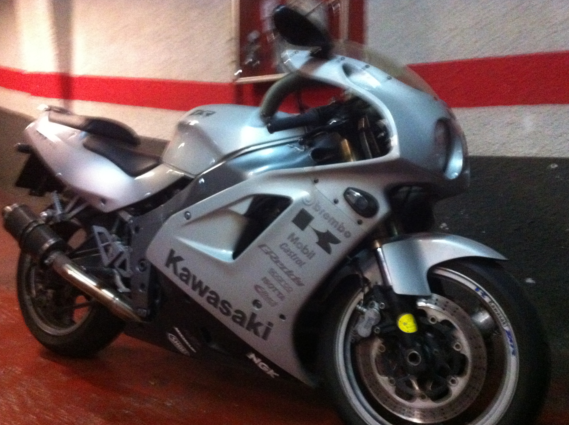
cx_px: 276
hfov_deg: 50.2
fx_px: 607
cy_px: 221
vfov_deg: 38.6
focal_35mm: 37
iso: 1000
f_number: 2.8
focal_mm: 3.85
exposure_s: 1/15
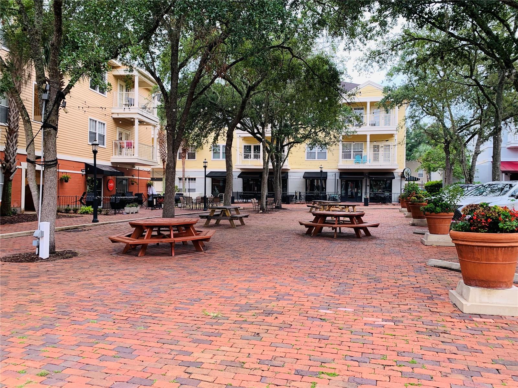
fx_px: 389
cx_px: 259
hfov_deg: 67.3
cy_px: 194
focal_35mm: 26
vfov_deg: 53.1
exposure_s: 1/121
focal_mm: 4.25
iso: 64
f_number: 1.8
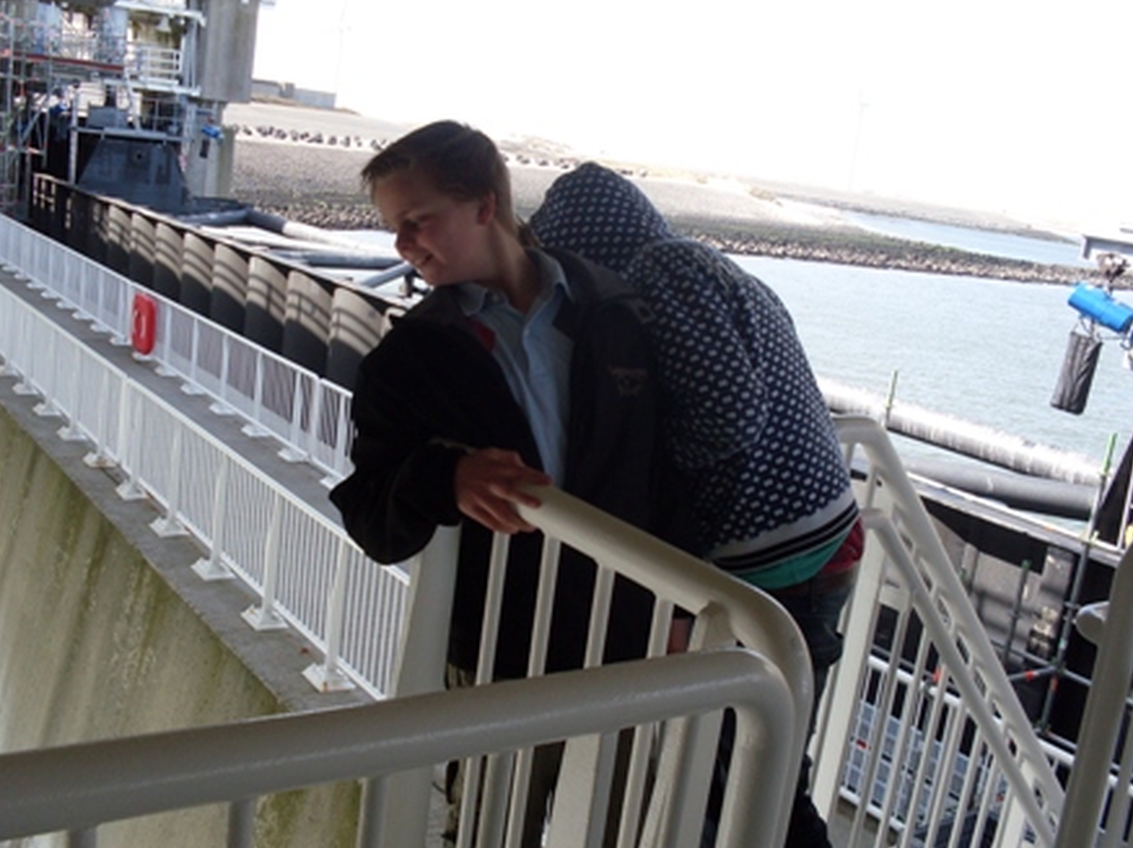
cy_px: 428
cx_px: 560
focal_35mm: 39
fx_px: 1275
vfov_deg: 36.8
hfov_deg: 47.9
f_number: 2.8
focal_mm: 6.3
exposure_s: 1/350
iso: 80
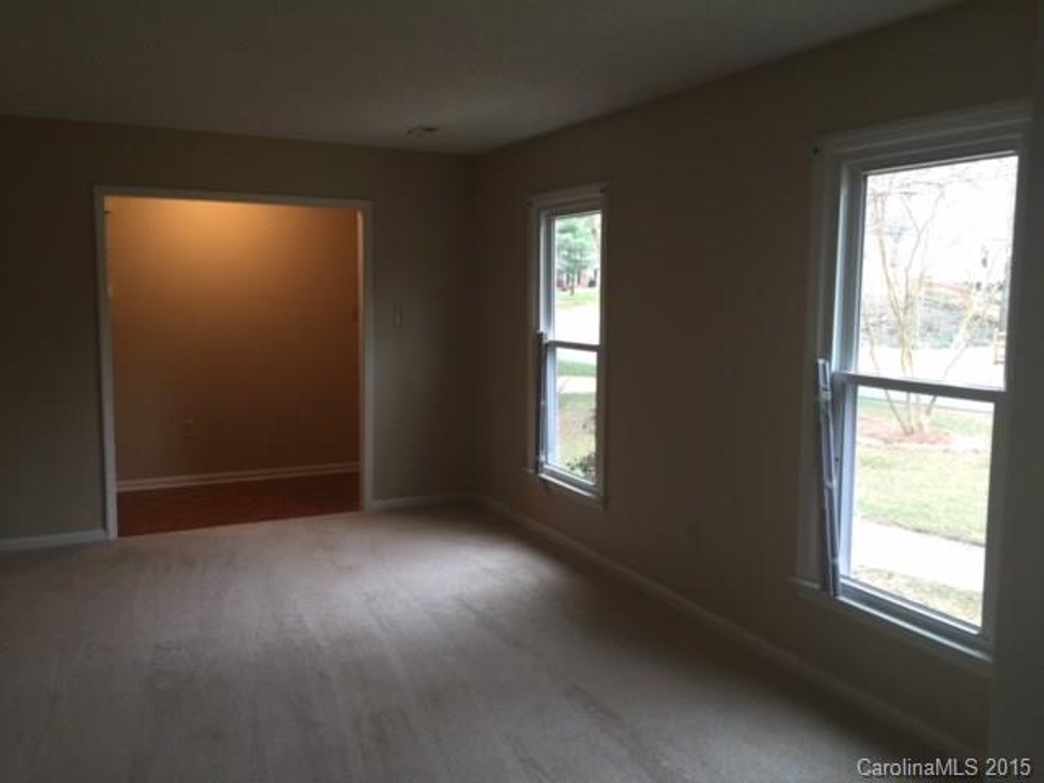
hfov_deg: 61.7
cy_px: 392
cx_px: 522
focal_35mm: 29
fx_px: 875
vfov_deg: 48.2
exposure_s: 1/15
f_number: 2.2
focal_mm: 4.15
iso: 50
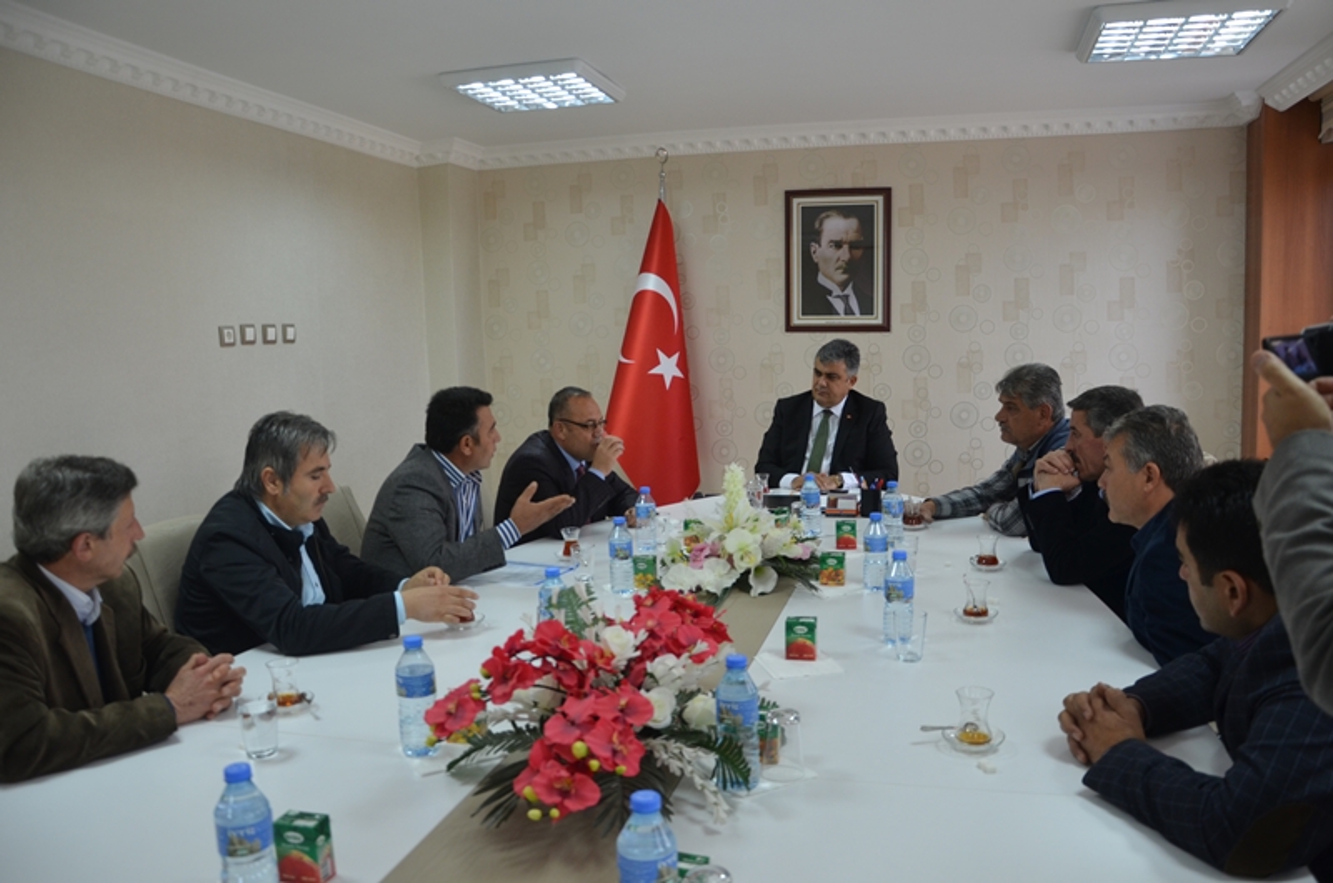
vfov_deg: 47.7
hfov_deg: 67.5
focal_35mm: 27
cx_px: 666
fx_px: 998
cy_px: 442
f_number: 4
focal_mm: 18
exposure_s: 1/60
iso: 400
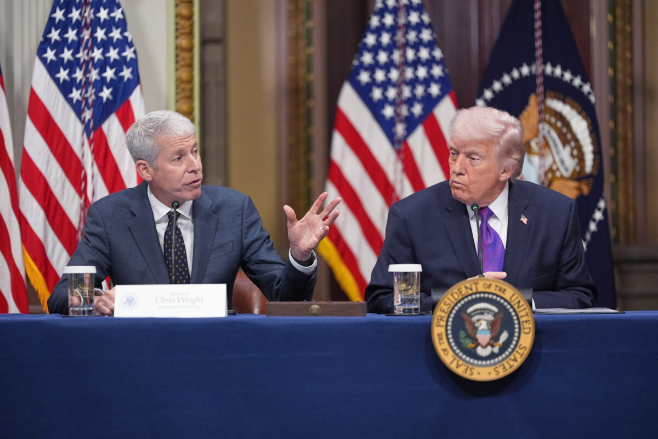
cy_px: 220
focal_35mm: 150
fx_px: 2741
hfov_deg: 13.7
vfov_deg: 9.1
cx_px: 329
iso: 2500
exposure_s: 1/320
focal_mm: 150
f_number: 2
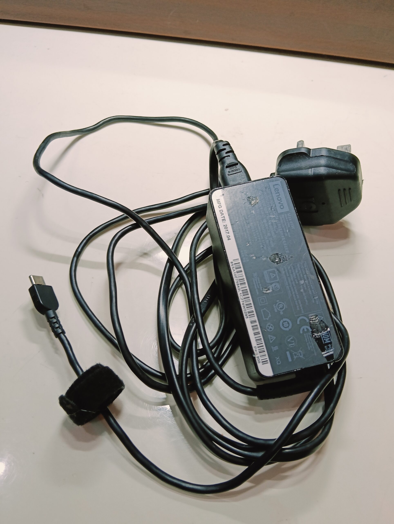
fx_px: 409
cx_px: 197
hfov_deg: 51.5
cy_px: 262
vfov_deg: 65.2
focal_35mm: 27
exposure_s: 1/30
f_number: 1.8
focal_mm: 3.98
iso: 125
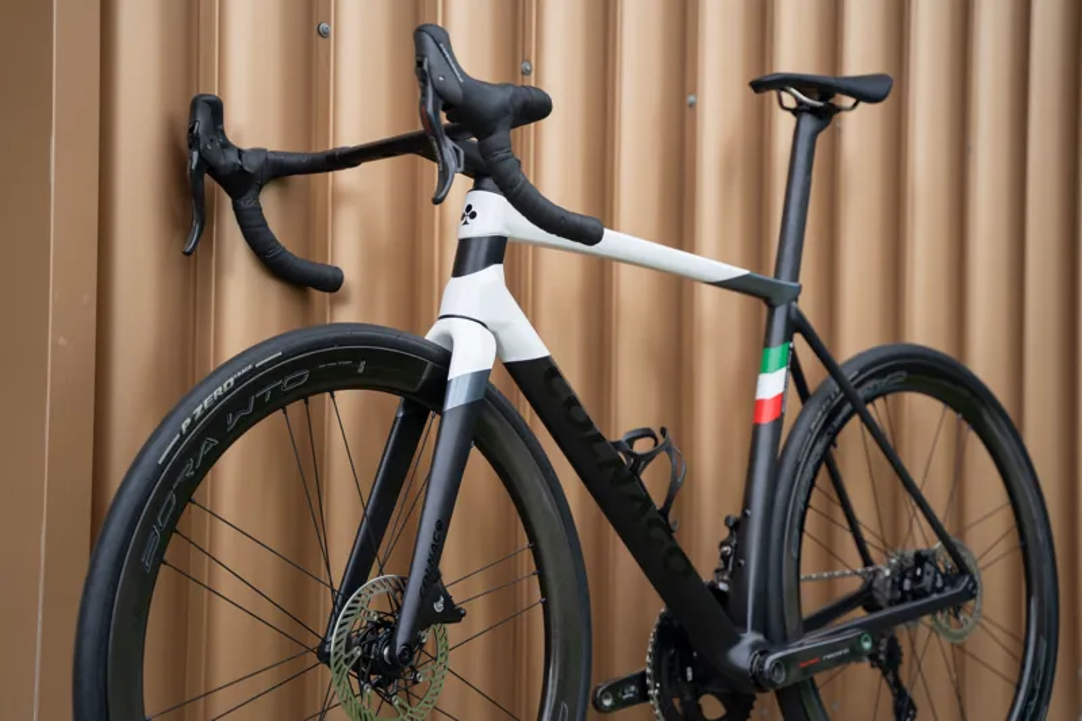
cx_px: 541
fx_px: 1923
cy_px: 360
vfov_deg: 21.2
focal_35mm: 64
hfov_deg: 31.4
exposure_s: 1/640
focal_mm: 64
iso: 2000
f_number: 3.2
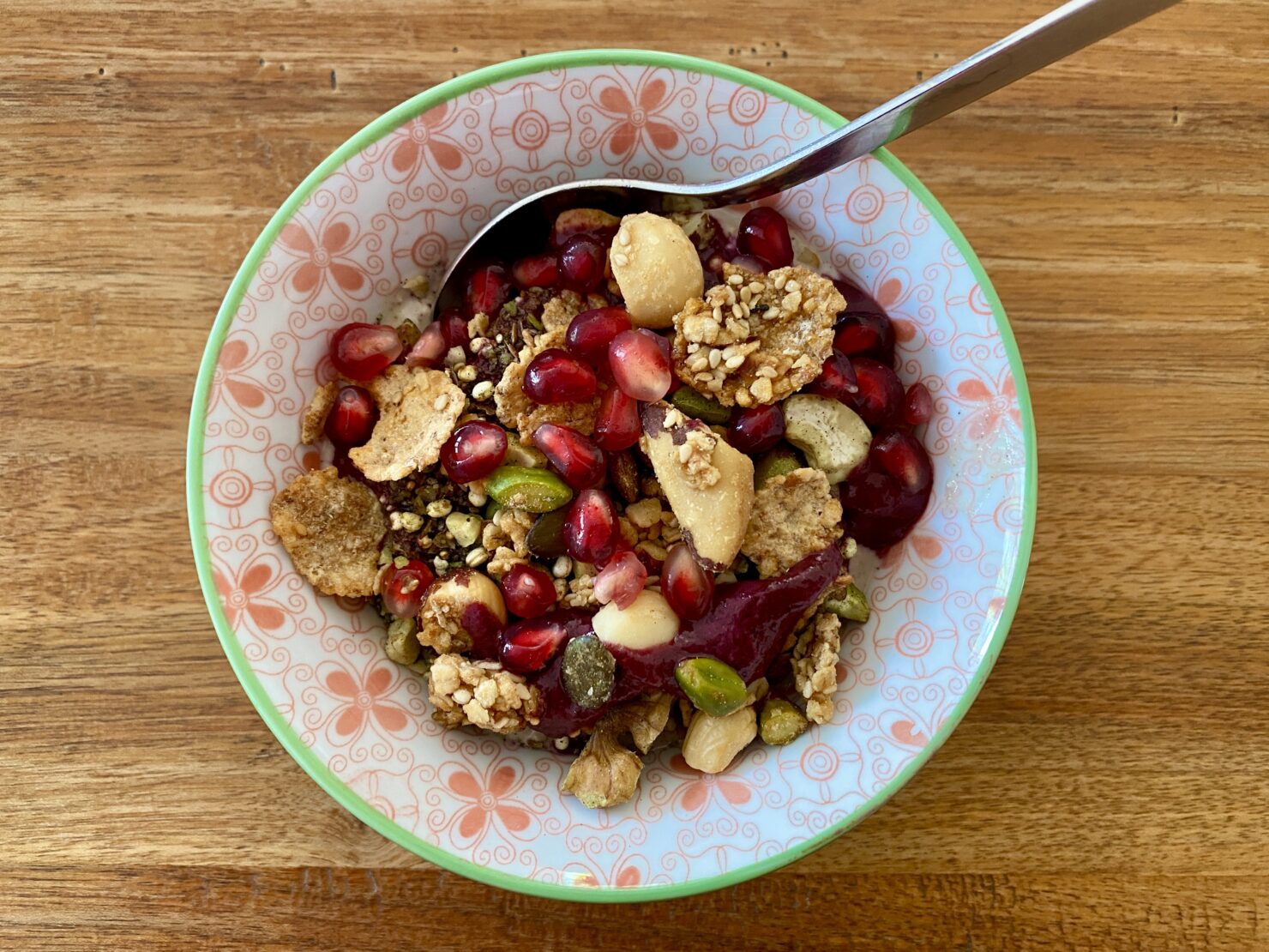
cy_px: 476
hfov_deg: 67.3
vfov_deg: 53.1
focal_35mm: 26
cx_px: 634
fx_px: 953
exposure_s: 1/60
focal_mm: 4.25
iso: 160
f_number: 1.8
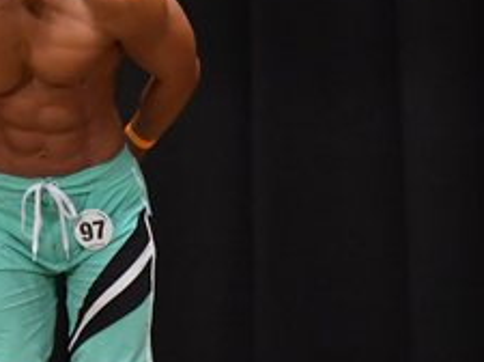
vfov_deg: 2.2
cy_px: 179
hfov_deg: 3.0
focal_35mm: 670
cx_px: 98
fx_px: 9353
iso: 5000
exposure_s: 1/400
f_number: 5.6
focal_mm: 135
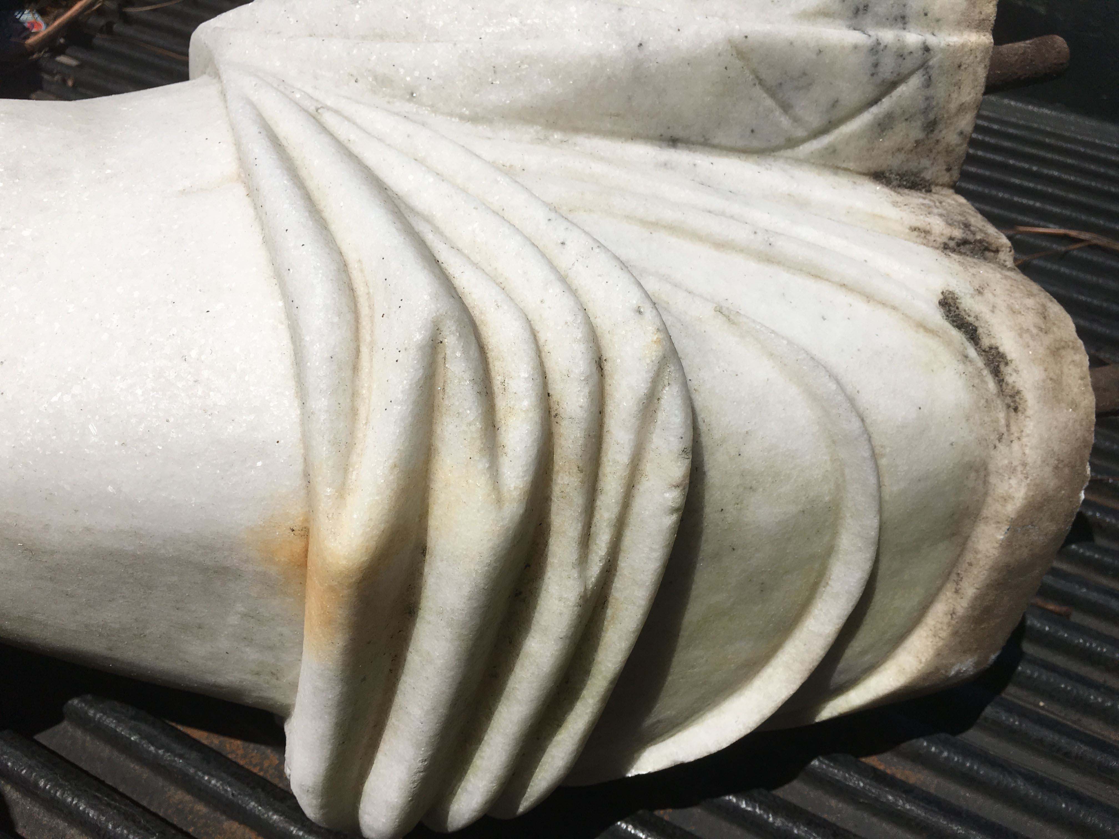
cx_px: 560
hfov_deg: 61.7
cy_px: 420
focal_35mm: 29
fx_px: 937
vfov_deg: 48.2
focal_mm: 4.15
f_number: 2.2
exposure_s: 1/5917
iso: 25
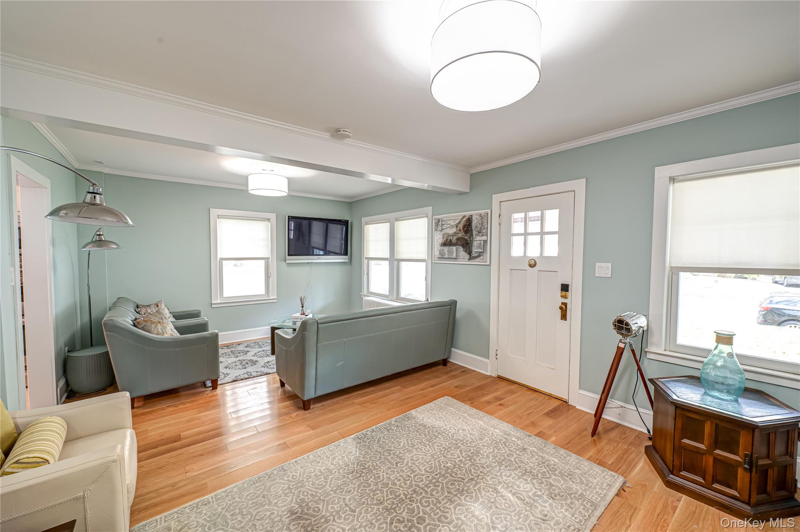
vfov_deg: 81.1
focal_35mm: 14
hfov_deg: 104.3
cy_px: 266
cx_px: 400
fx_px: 311
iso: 400
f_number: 8
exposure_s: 1/13
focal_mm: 14
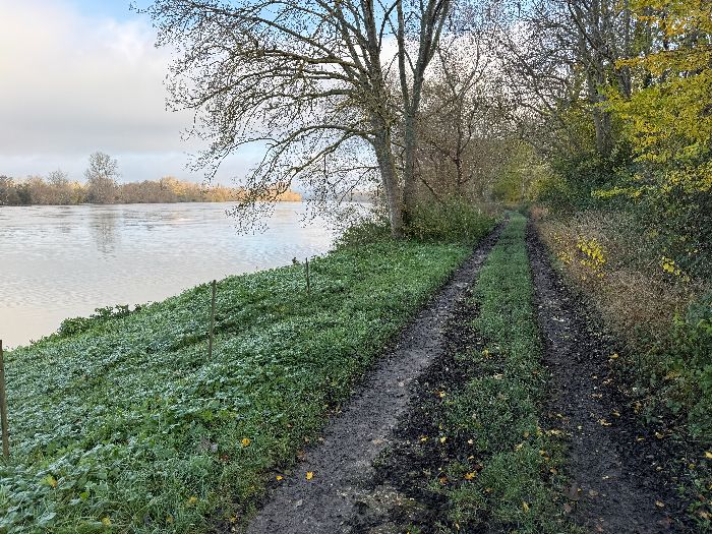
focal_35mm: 24
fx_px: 494
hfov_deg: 71.6
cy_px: 267
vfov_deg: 56.8
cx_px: 356
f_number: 1.78
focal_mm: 6.76
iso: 80
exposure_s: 1/849
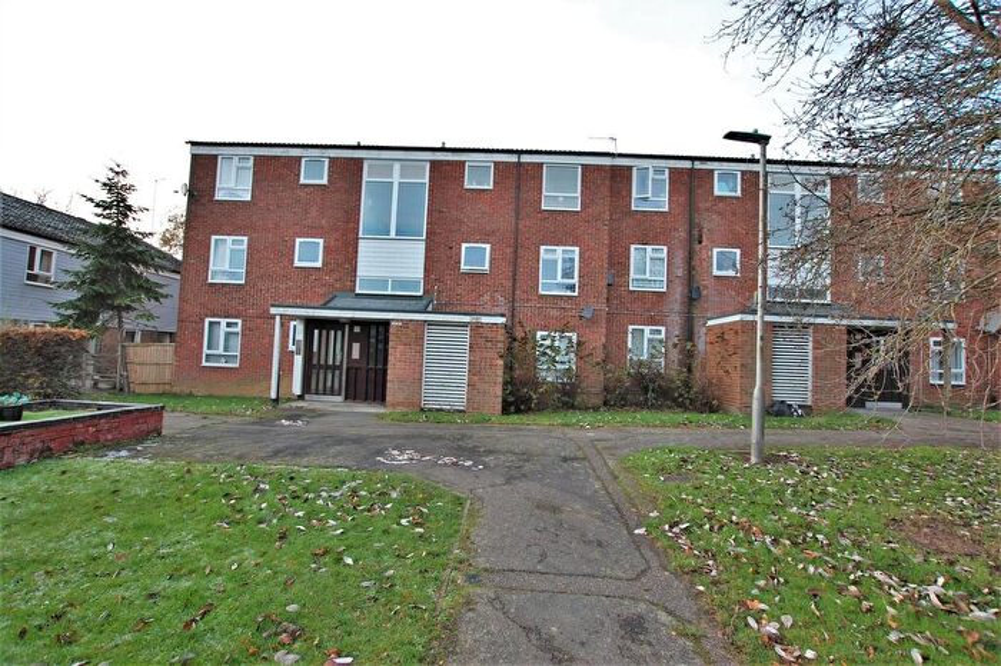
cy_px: 333
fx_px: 417
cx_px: 500
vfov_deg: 77.3
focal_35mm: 15
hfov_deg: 100.4
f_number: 6.3
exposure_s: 1/160
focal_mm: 10
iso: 200
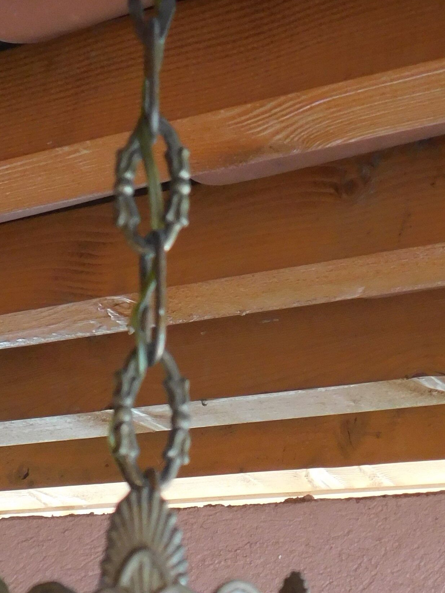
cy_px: 486
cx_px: 190
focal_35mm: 101
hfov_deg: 14.6
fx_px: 1731
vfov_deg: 19.2
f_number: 3.5
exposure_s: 1/30
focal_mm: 6.3
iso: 250
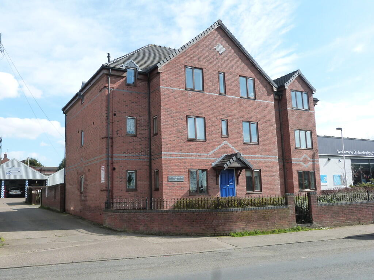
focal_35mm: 33
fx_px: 357
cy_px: 140
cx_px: 187
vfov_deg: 42.9
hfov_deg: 55.4
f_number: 5.6
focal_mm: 5.8
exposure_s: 1/250
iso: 160
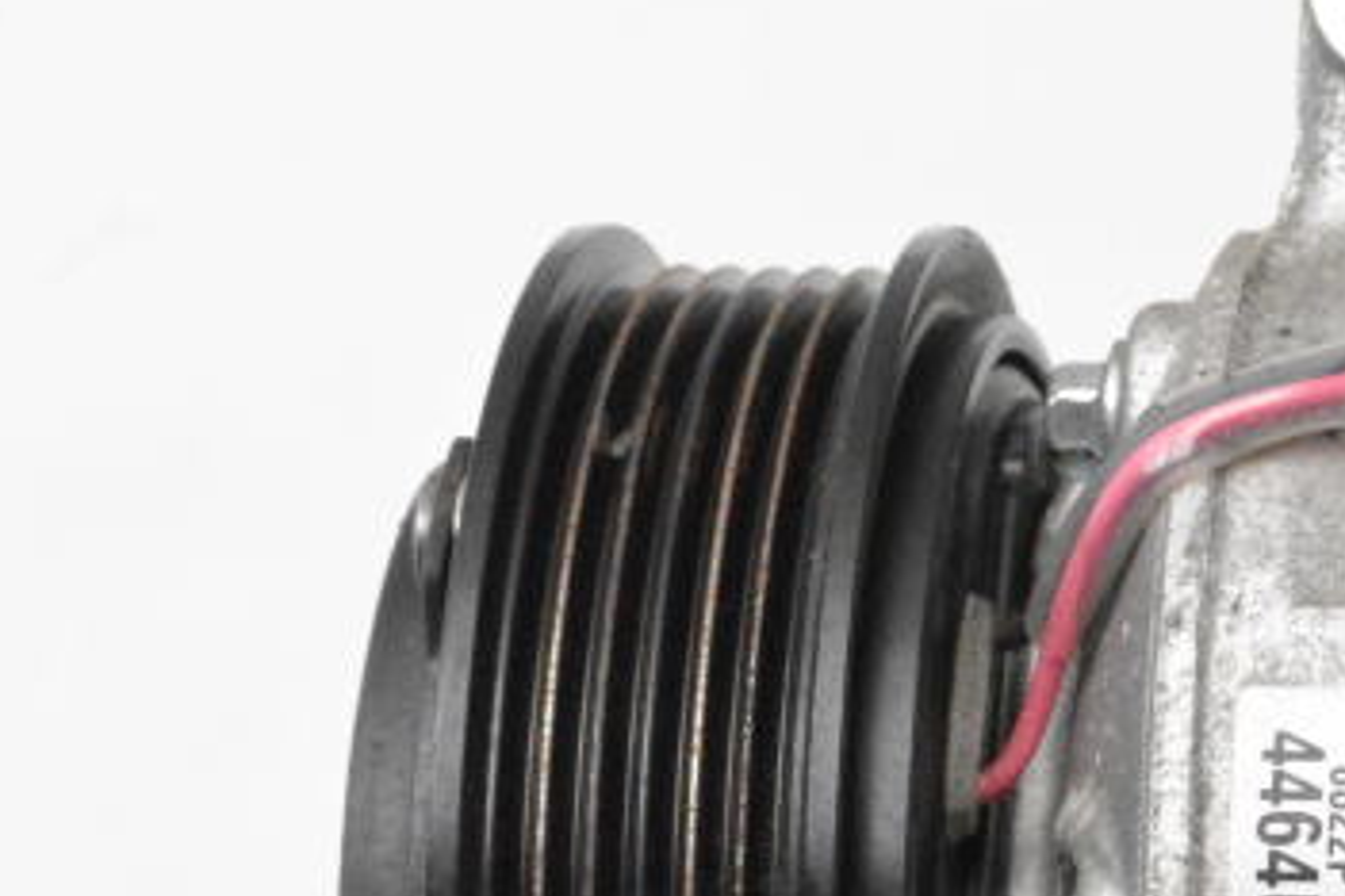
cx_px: 1812
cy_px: 1007
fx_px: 7845
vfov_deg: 6.5
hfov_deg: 9.6
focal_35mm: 210
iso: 6400
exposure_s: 1/320
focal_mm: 48
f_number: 9
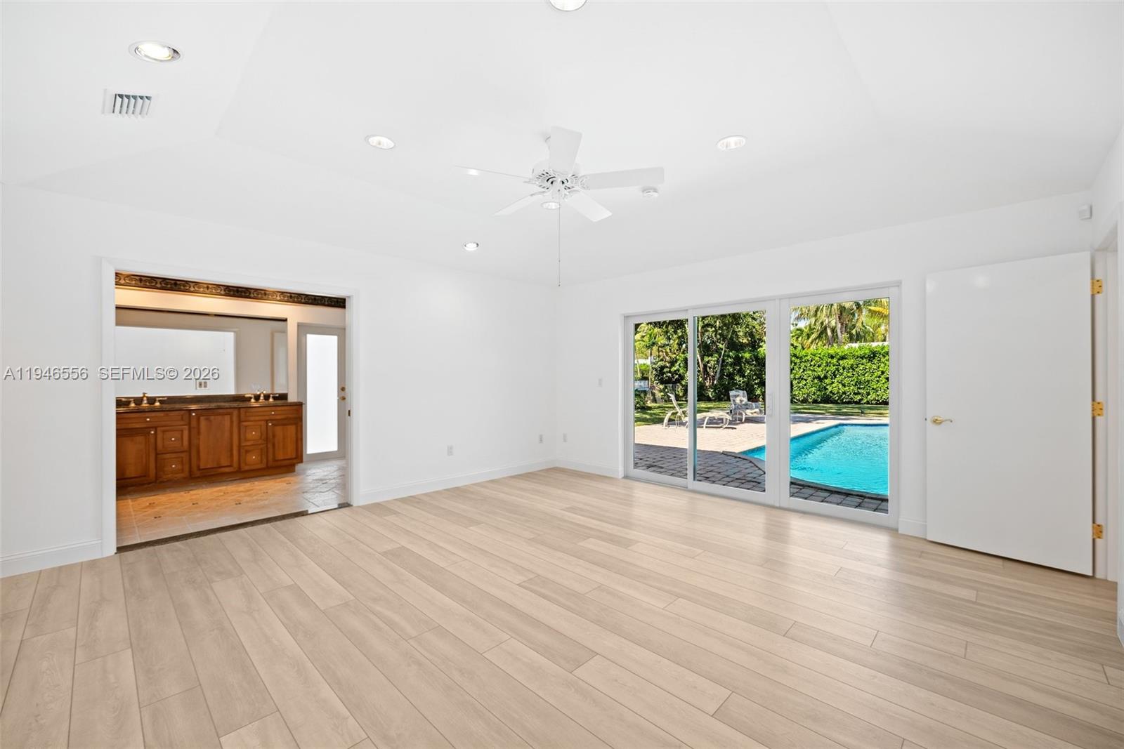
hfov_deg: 104.2
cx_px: 562
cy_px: 374
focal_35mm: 14
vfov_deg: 81.2
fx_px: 437
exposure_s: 1/50
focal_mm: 14
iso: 100
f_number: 3.5
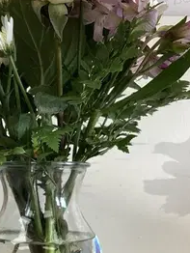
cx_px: 49
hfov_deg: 23.1
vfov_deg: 30.6
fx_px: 460
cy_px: 160
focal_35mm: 63
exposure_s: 1/60
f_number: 2.4
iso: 64
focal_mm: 3.3
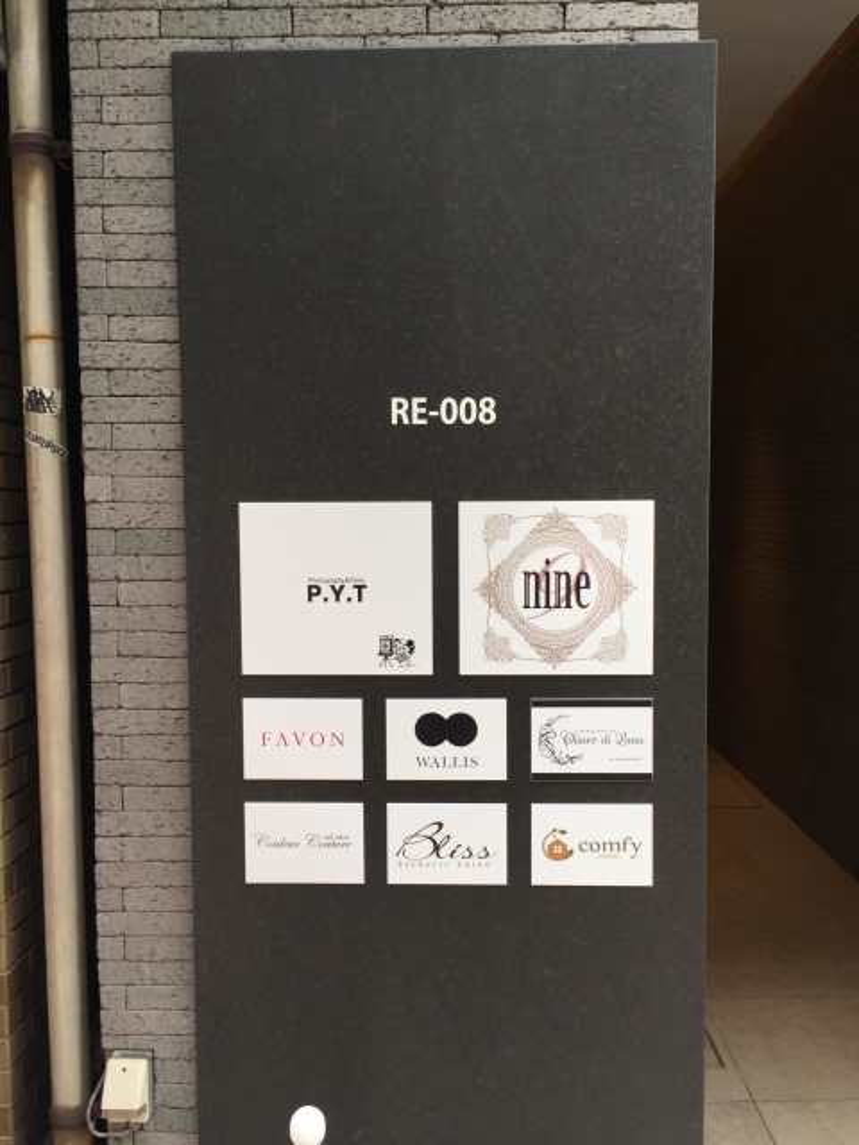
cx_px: 430
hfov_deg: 48.2
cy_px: 572
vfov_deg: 61.7
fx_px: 960
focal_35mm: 29
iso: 32
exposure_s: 1/120
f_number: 2.2
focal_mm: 4.15
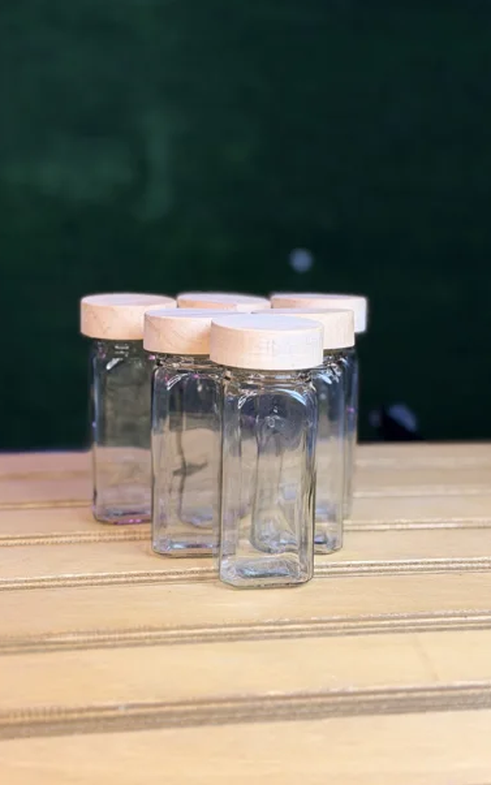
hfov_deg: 24.0
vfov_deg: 37.5
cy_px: 384
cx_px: 223
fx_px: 1156
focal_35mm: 54
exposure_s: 1/163
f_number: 1.78
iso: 50
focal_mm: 6.76
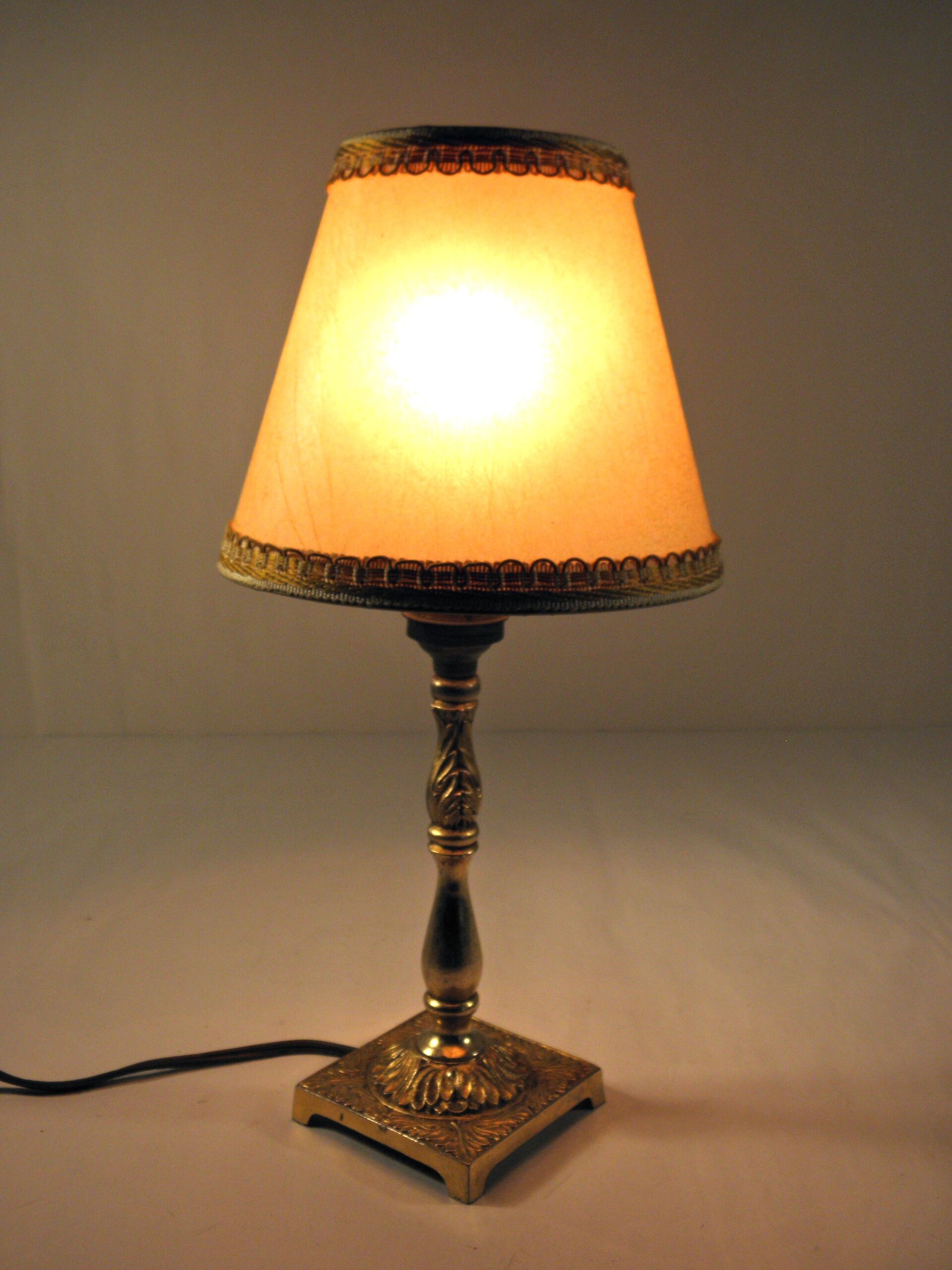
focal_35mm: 38
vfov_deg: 49.0
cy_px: 635
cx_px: 476
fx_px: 1393
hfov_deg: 37.7
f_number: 3.7
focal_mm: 6.8
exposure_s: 1/400
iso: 100
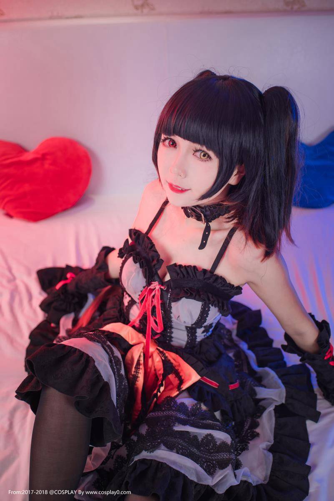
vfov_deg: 54.4
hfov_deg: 37.9
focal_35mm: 35
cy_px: 250
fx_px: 487
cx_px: 167
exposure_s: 1/160
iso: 200
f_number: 2.8
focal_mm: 35
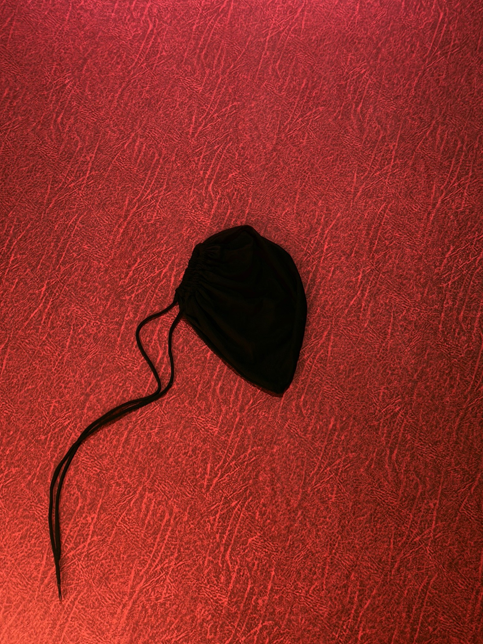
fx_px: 911
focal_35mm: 49
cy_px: 328
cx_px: 243
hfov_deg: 29.7
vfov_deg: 38.9
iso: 800
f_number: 1.78
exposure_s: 1/27
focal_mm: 6.76
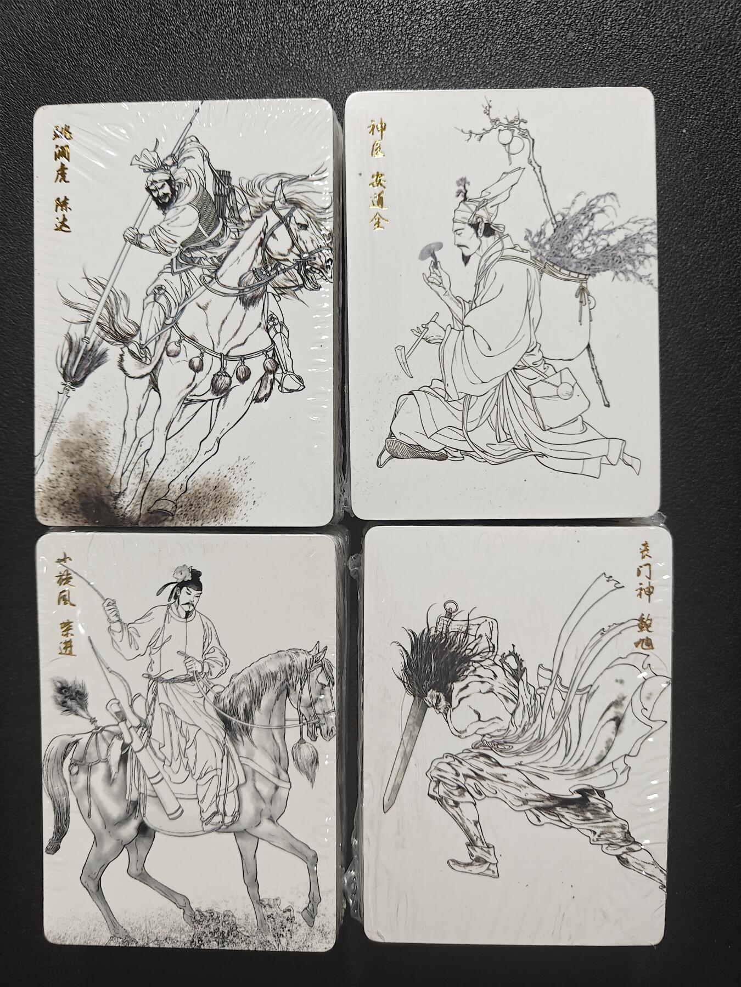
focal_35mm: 24
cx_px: 370
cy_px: 494
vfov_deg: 71.6
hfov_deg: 56.8
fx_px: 685
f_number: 1.8
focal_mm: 5.59
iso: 400
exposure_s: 1/50
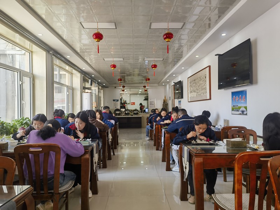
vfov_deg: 51.4
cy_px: 105
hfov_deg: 65.3
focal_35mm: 27
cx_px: 140
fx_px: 218
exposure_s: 1/100
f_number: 1.9
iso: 64
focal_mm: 6.67
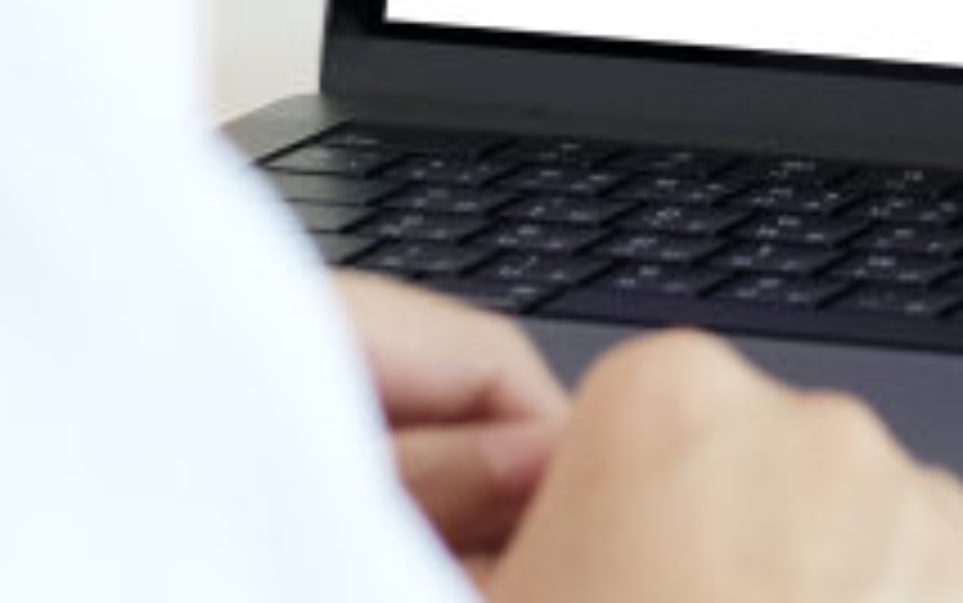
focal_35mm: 640
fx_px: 16806
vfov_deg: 2.0
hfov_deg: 3.3
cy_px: -740
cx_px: 788
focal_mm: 56
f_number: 2.8
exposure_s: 1/420
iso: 250
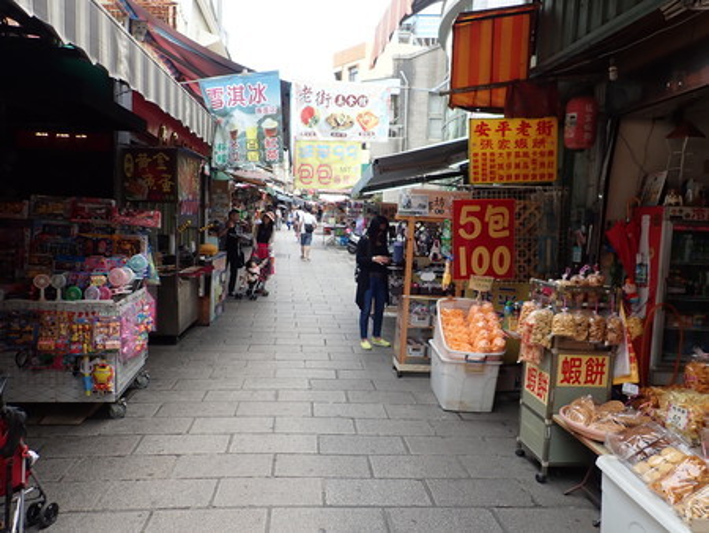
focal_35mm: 25
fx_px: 512
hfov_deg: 69.4
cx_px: 354
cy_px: 266
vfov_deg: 54.9
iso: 100
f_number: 2.8
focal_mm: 4.5
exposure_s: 1/400
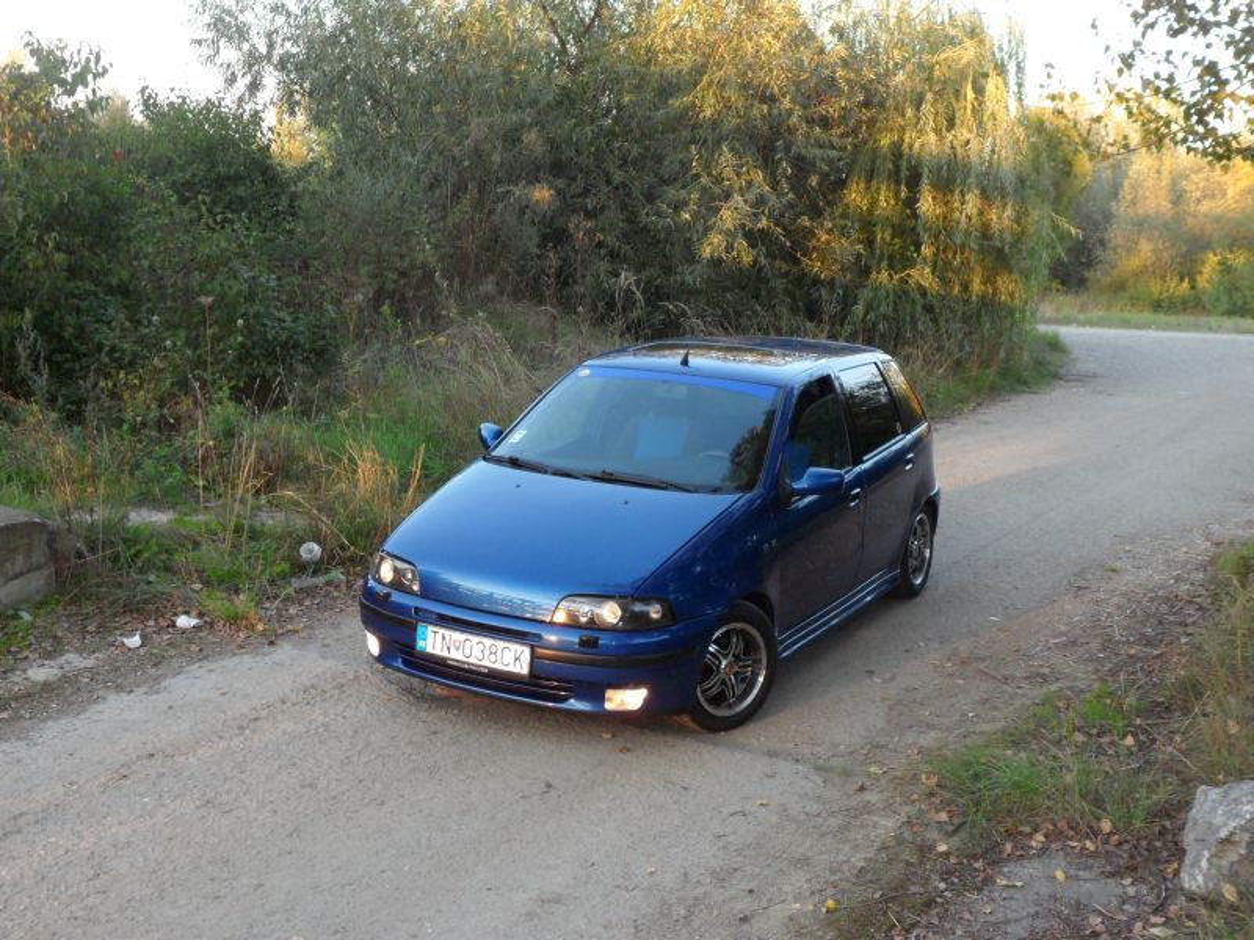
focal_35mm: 44
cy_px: 470
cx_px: 627
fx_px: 1594
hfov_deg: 42.9
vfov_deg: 32.9
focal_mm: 7.8
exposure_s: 1/45
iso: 200
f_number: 4.5
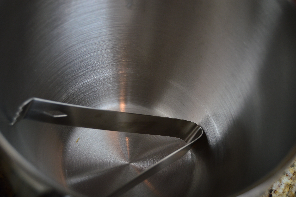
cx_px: 148
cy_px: 98
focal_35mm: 57
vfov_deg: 23.7
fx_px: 468
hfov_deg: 35.1
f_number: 4.8
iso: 200
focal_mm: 38
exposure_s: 1/200
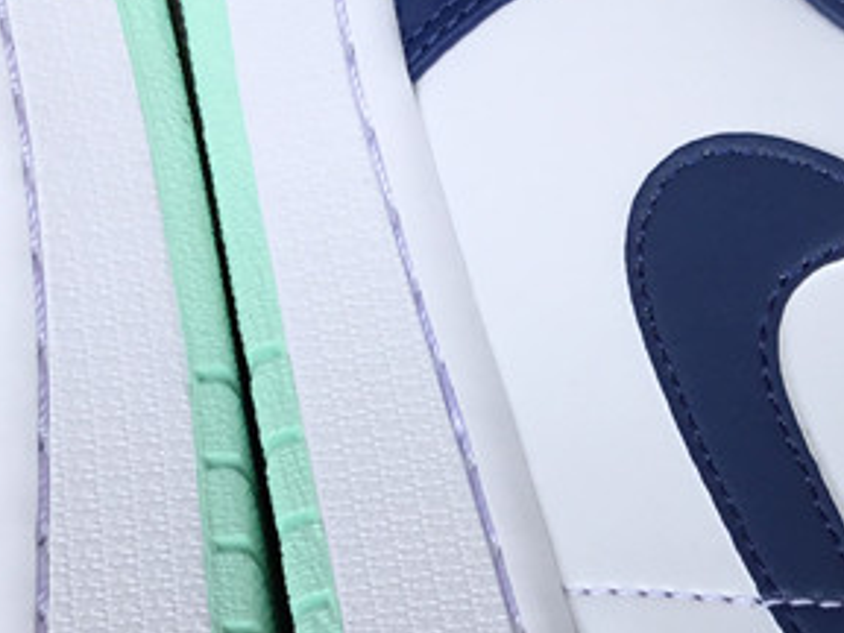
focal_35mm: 97
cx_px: 850
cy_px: 593
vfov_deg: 15.0
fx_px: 2365
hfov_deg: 19.6
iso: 25
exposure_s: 1/339
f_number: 2.4
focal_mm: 3.3
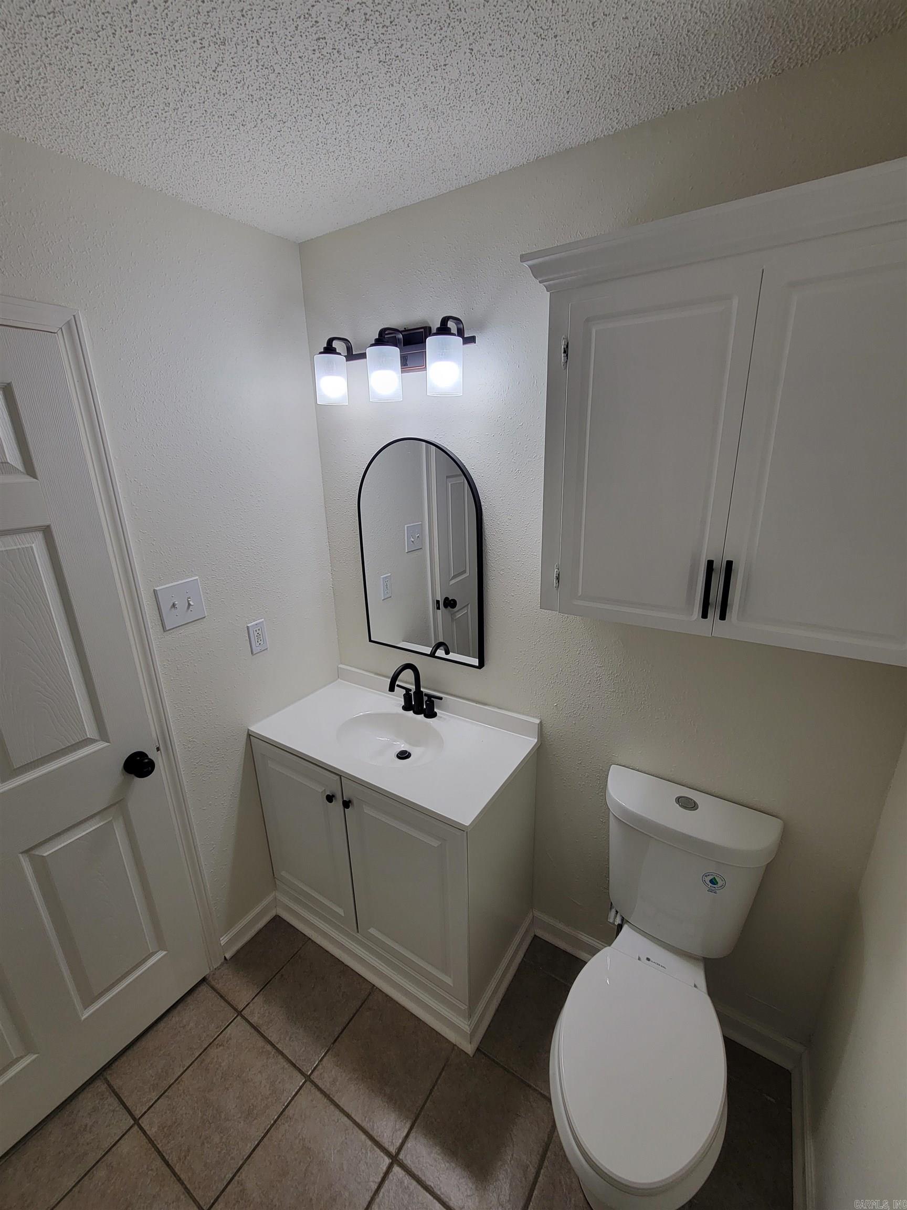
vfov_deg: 106.2
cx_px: 454
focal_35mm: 13
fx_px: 454
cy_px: 605
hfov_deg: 89.9
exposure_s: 1/60
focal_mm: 2.2
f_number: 2.2
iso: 50
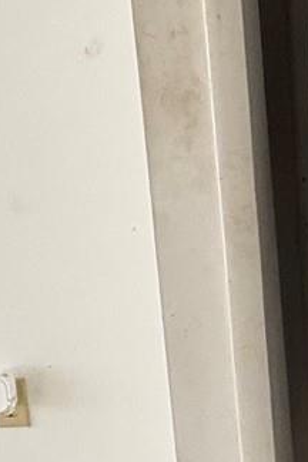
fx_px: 924
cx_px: 439
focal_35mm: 72
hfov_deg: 17.3
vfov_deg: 27.9
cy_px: 145
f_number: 2.2
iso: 250
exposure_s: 1/60
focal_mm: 2.22
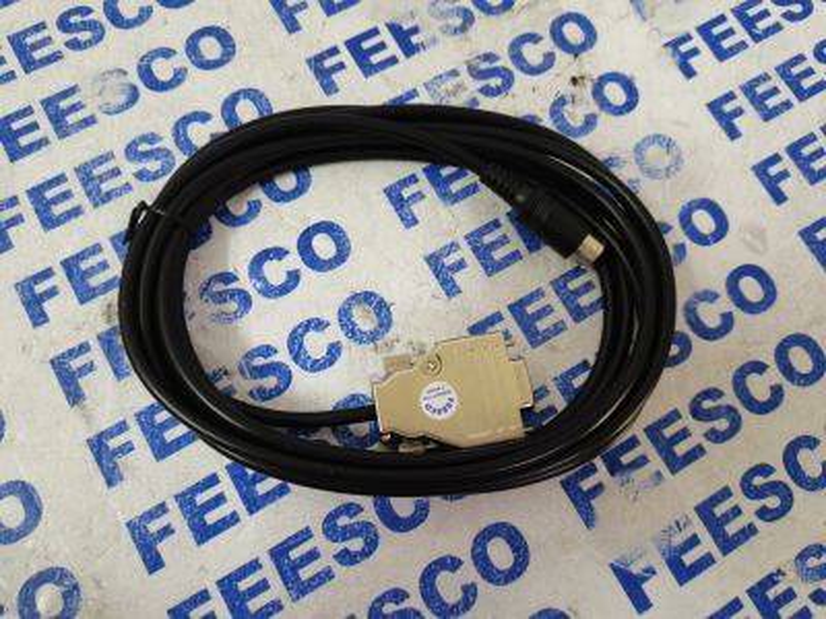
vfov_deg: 53.1
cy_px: 310
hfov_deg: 67.3
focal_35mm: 26
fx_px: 620
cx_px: 413
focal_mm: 5.58
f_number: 1.8
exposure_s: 1/33.3
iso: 640
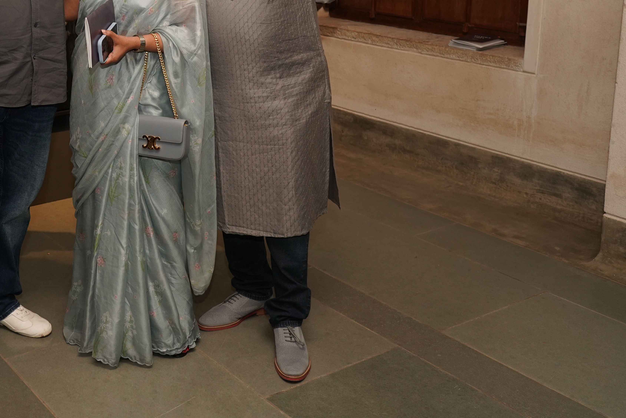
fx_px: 835
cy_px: 53
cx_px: 84
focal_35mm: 48
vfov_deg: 27.2
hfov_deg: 38.8
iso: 800
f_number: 4
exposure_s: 1/100
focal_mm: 27
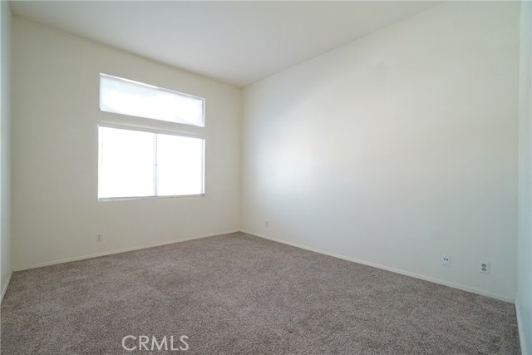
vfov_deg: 77.4
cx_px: 266
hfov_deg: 100.4
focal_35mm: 15
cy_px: 178
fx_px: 222
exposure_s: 1/40
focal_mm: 10
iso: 800
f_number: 6.3
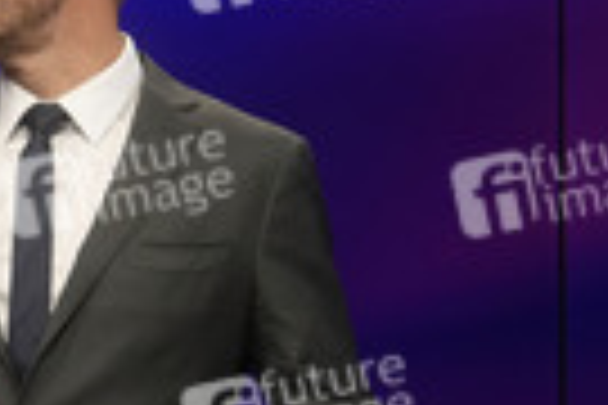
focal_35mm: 150
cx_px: -272
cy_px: 297
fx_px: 2533
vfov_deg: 9.1
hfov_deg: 13.0
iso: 640
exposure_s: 1/160
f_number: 2.8
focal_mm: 30
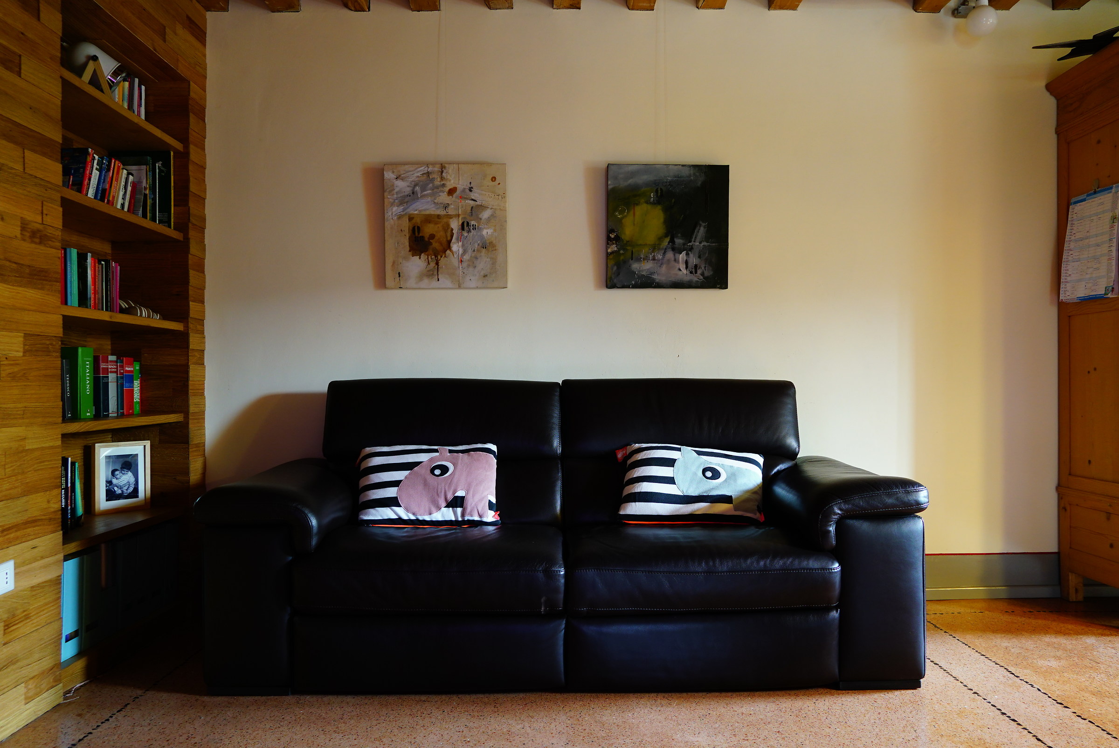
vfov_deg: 48.0
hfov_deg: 67.4
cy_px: 374
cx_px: 560
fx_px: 840
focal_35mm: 27
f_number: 4
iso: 400
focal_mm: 18
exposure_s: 1/4
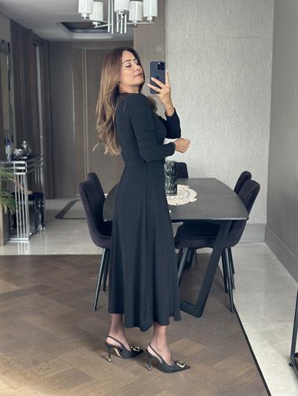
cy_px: 198
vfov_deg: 39.6
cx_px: 149
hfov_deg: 30.3
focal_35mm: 48
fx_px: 550
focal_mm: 6.86
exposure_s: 1/60
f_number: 1.78
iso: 160
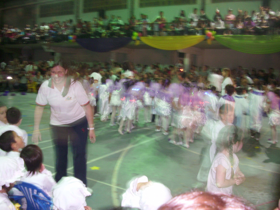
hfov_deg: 58.4
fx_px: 251
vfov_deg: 45.4
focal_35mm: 31
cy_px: 105
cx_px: 140
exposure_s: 1/2
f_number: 2.8
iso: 100
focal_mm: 6.2
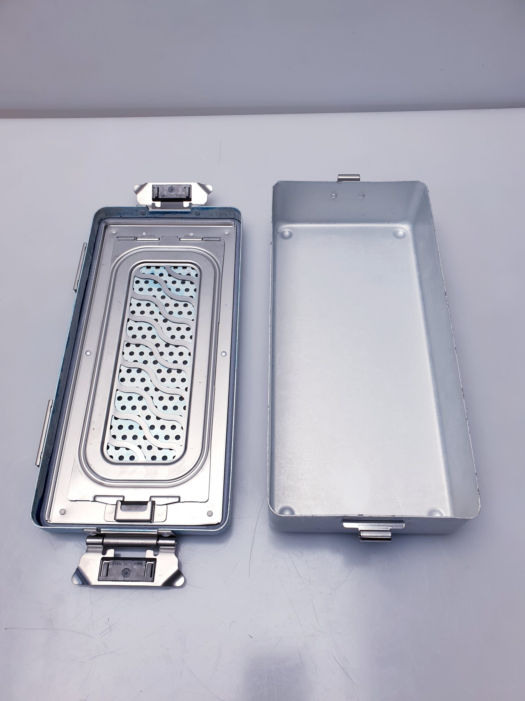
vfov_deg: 67.3
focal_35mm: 26
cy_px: 350
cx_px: 262
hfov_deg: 53.1
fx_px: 526
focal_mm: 4.3
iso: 64
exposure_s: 1/100
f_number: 2.4
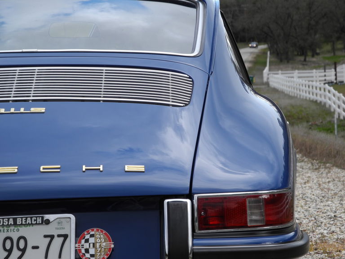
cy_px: 130
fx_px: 1345
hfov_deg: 14.6
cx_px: 172
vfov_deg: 11.0
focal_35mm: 135
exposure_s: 1/184
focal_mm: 28.9
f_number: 5
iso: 100
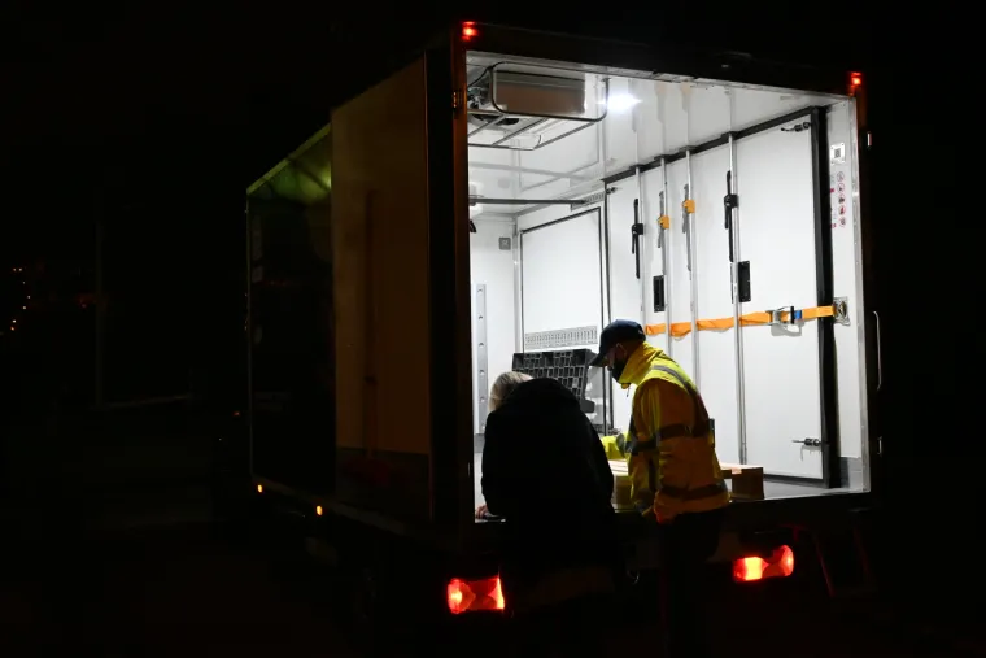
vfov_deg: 35.5
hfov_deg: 51.3
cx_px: 493
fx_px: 1027
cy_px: 329
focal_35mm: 38
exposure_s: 1/80
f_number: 4.2
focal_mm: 25
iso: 3200
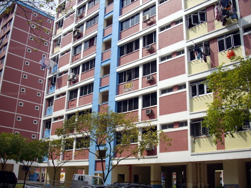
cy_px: 94
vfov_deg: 38.6
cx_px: 126
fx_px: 268
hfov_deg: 50.2
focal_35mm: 37
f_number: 5.6
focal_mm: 6.2
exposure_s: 1/250
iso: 80
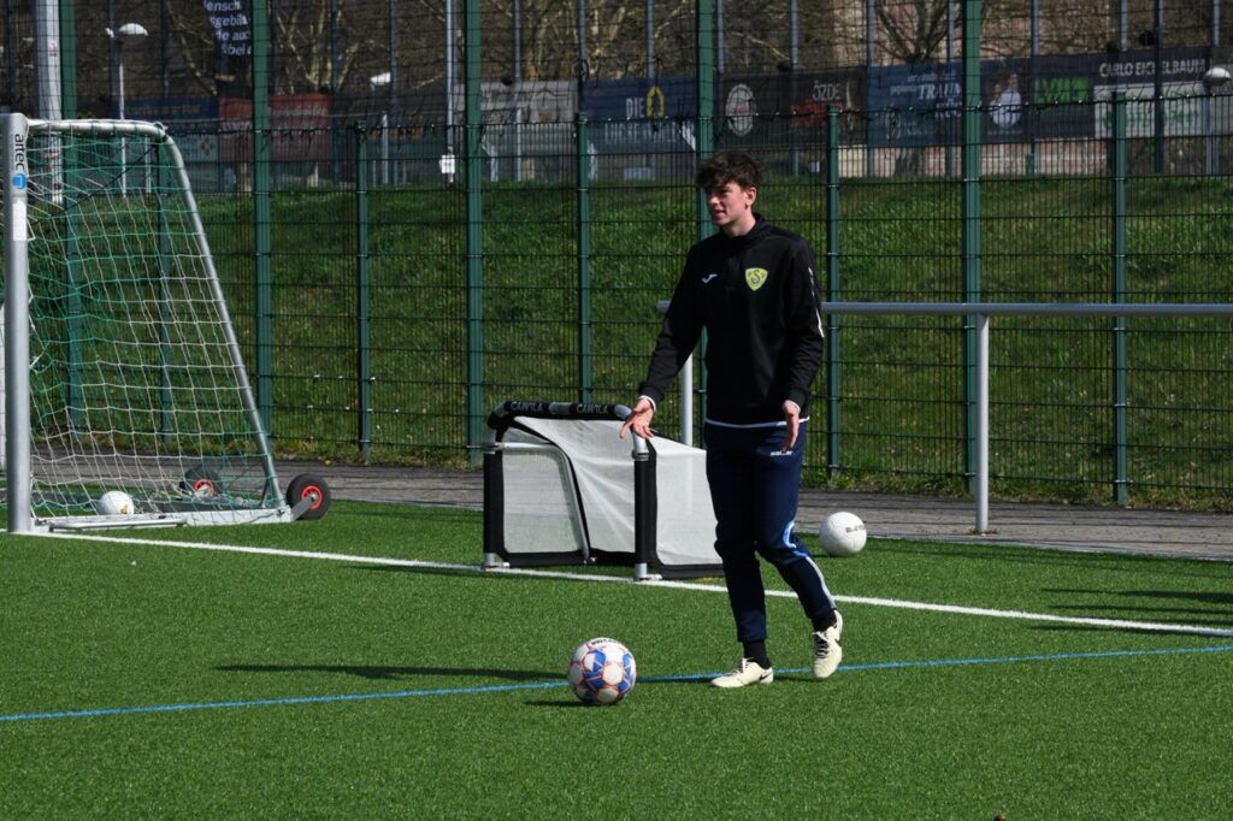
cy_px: 410
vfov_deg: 8.3
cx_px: 616
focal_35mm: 165
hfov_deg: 12.5
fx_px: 5649
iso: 1250
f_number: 16
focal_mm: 165
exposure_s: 1/1250
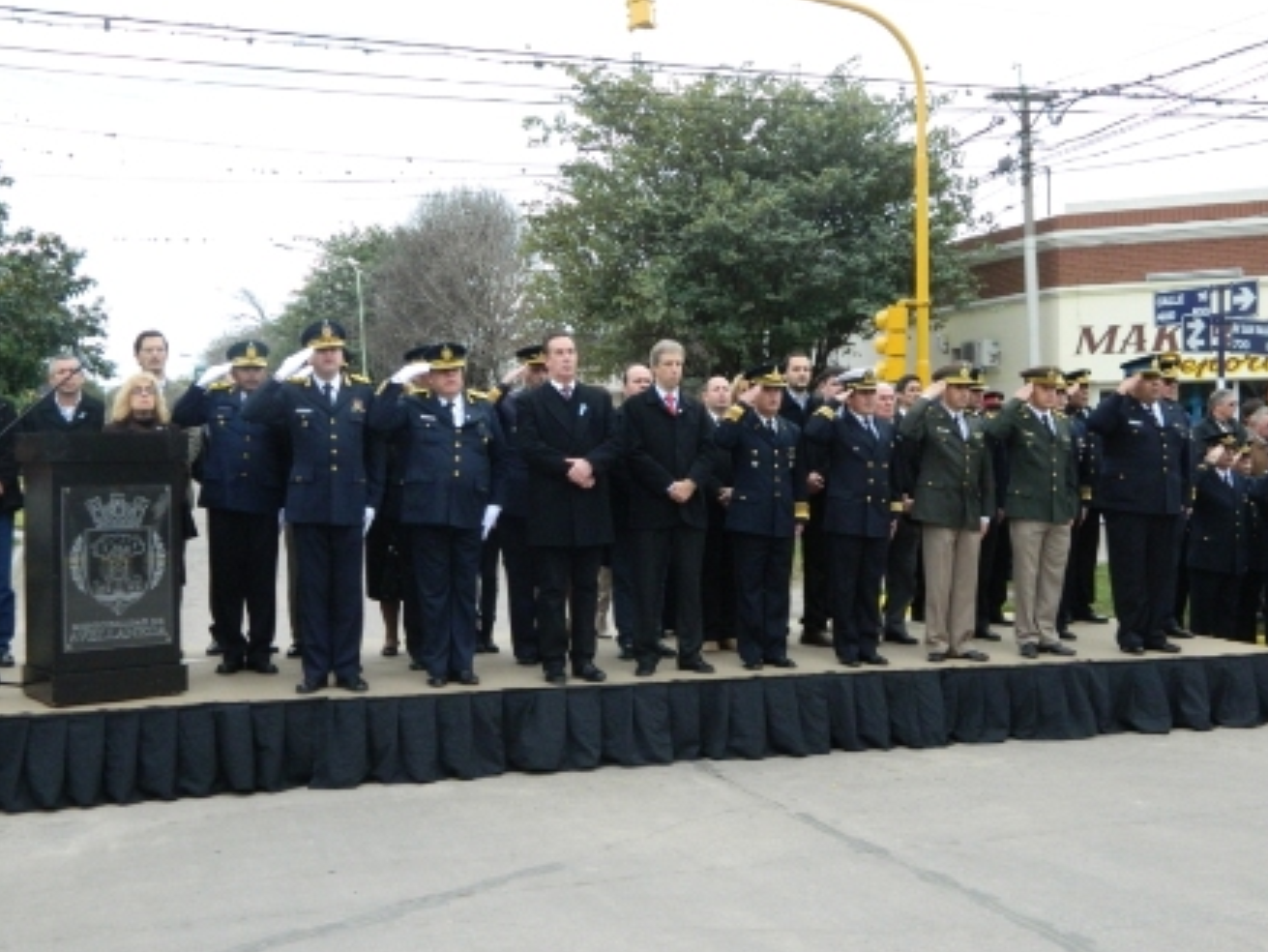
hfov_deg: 44.8
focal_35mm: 42
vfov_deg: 34.4
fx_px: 1539
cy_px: 476
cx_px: 633
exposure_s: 1/500
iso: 400
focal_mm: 7.3
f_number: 3.5
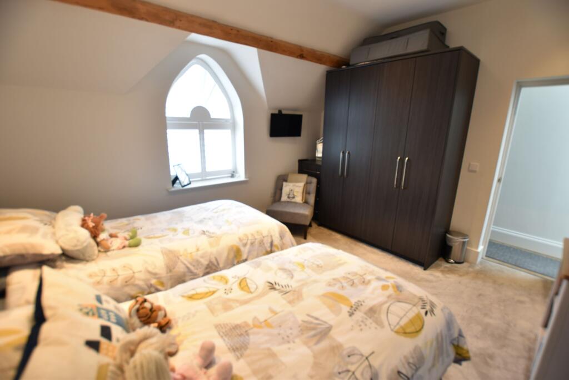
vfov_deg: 77.3
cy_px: 190
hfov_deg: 100.4
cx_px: 284
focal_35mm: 15
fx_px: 237
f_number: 3.5
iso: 100
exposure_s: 1/15
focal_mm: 10
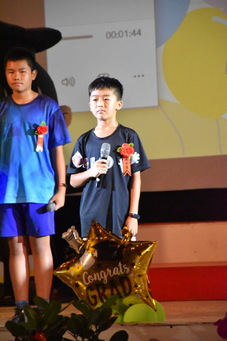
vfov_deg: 9.8
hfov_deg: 6.6
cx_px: 114
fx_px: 1983
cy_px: 170
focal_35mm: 210
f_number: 5.6
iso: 12800
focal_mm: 140
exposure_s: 1/400
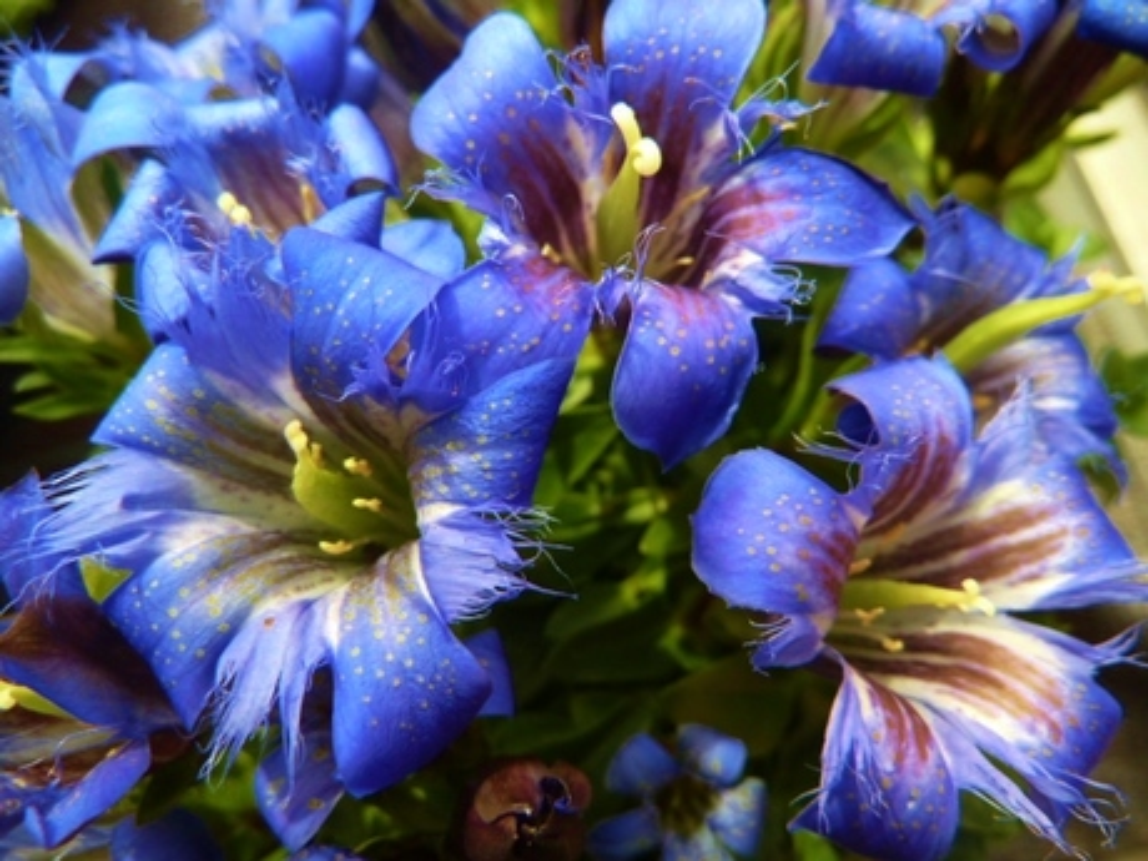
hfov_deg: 69.4
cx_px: 574
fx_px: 829
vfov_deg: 54.9
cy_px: 430
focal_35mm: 25
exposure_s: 1/80
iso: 80
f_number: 3.3
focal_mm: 4.1
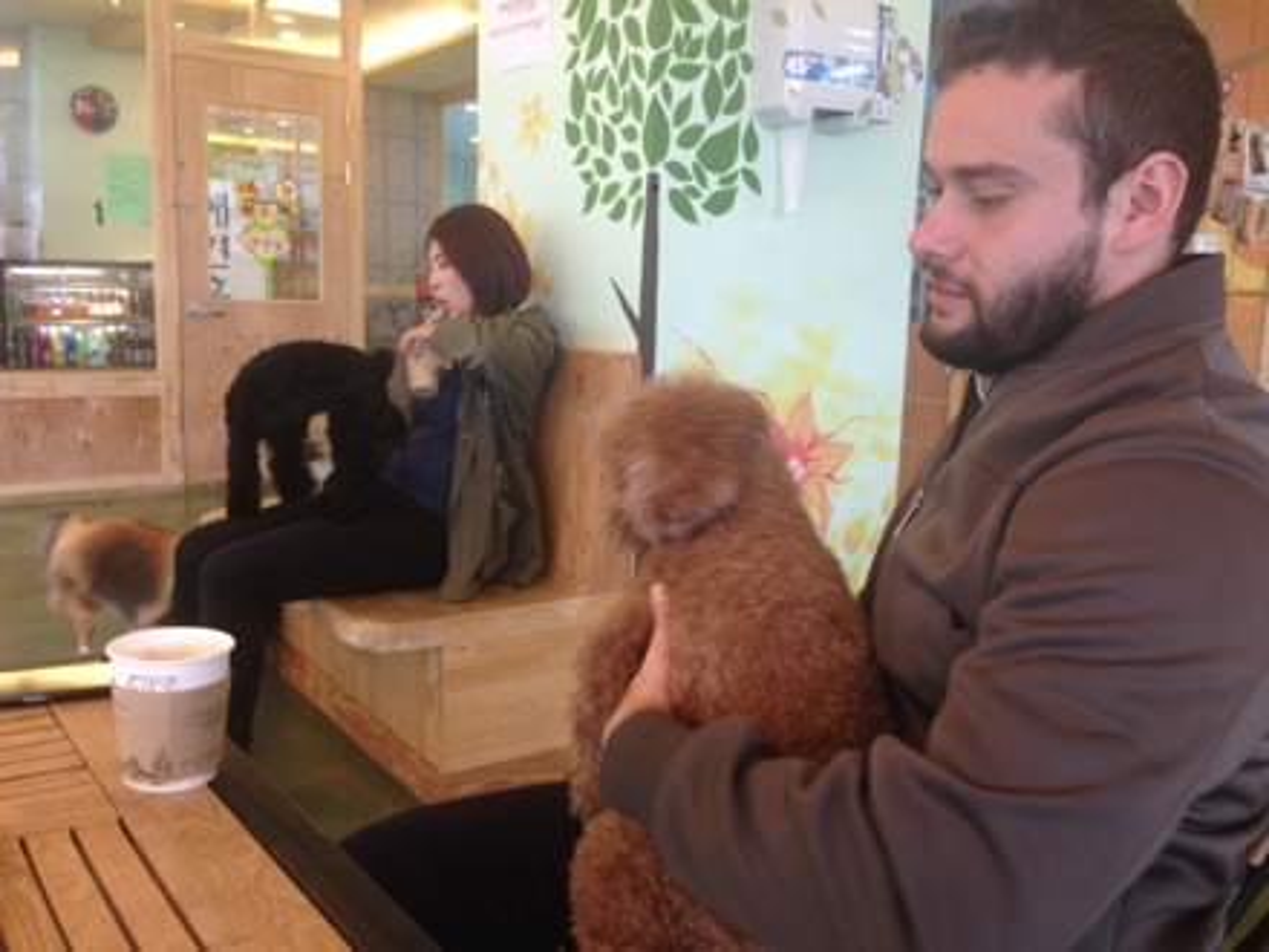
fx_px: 1210
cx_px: 634
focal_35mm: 33
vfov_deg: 42.9
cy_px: 476
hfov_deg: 55.4
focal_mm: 4.12
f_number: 2.4
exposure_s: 1/20
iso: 80
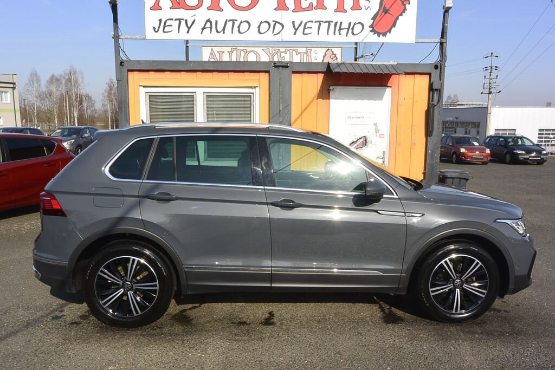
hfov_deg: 67.4
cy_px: 185
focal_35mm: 27
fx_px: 416
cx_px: 278
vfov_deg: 47.9
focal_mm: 10
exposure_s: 1/250
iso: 160
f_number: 10
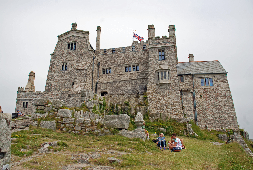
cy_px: 85
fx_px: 190
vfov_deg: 48.0
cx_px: 126
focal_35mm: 27
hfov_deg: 67.3
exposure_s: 1/250
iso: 100
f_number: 8
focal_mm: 18
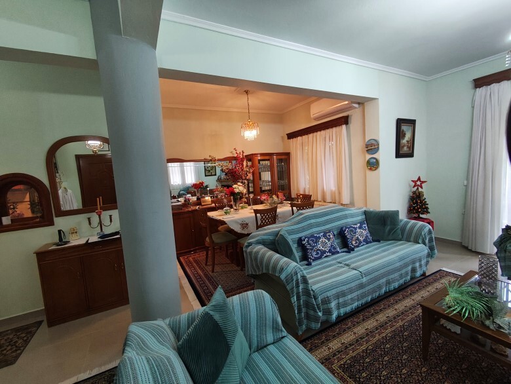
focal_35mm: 15
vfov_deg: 81.8
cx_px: 256
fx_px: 222
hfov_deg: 98.1
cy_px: 192
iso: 640
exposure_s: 1/50
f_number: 2.2
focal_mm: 1.65
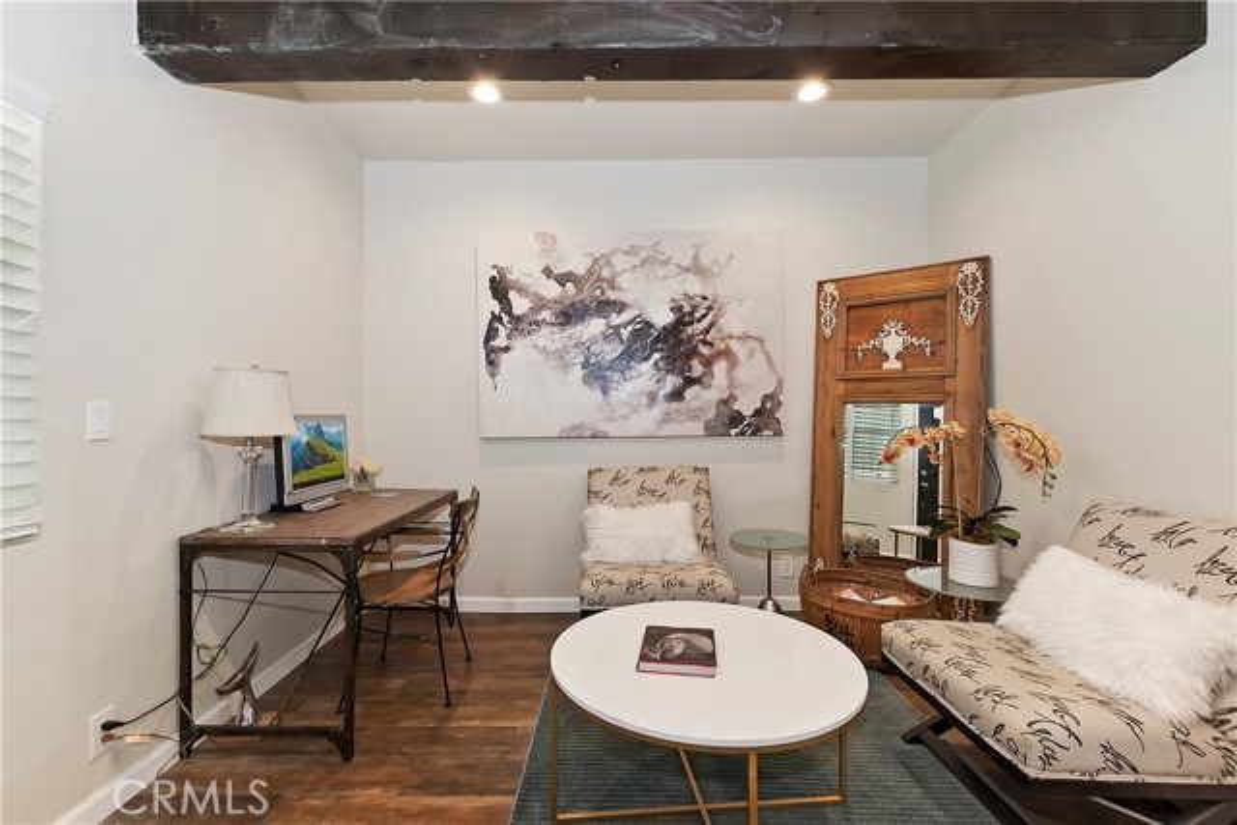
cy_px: 412
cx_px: 618
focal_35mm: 15
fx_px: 516
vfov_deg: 77.4
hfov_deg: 100.4
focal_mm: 10
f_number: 8
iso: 400
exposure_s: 1/30
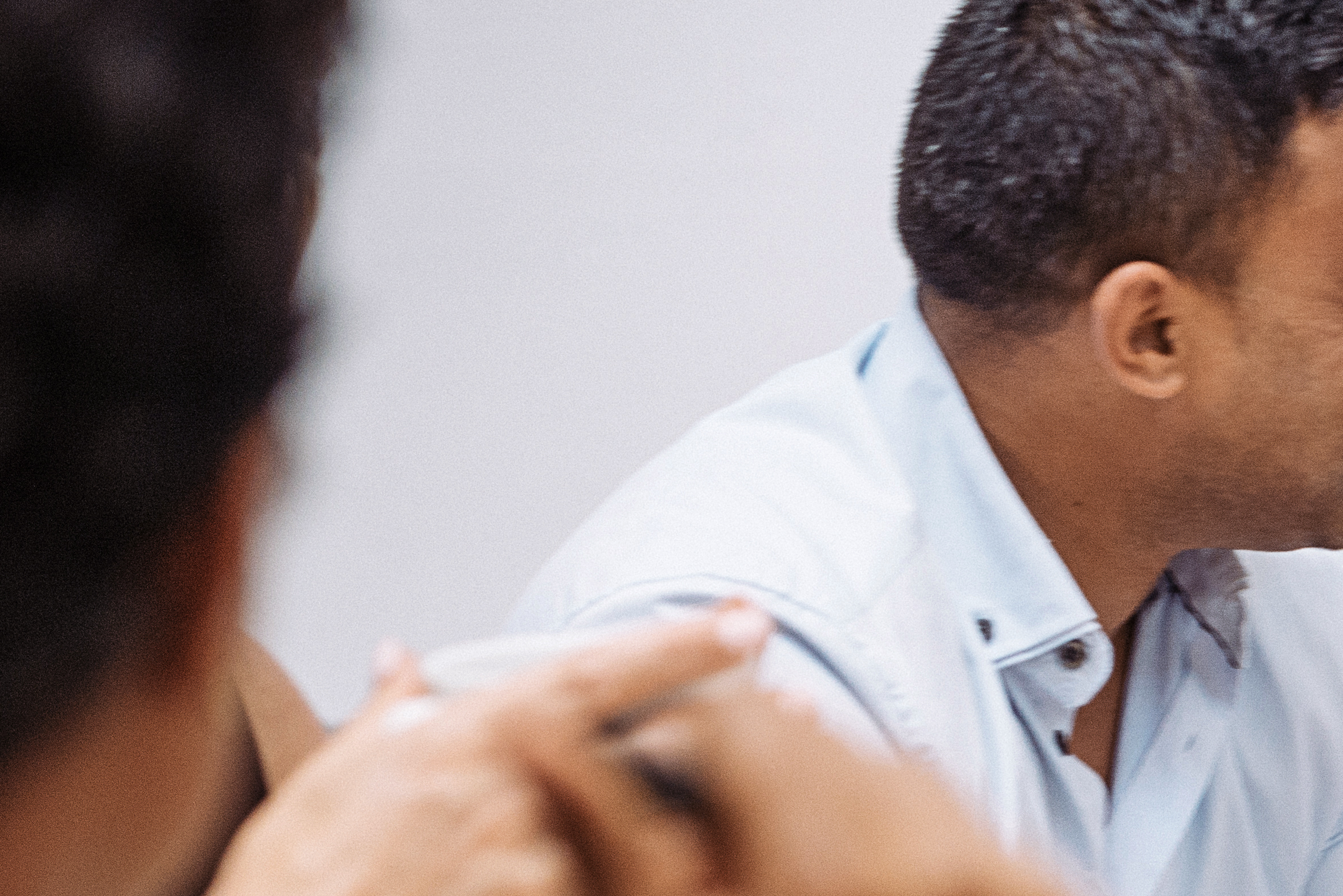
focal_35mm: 156
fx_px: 5821
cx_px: 2029
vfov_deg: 8.8
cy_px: 873
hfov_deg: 12.5
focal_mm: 50
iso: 800
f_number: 2.5
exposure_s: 1/160
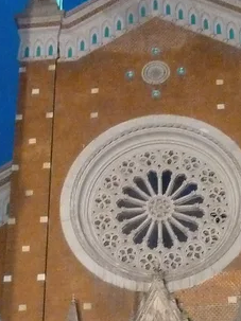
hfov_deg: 16.8
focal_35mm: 88
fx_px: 817
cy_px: 201
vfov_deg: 22.2
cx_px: 120
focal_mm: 4.1
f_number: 3.3
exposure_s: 1/6
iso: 800
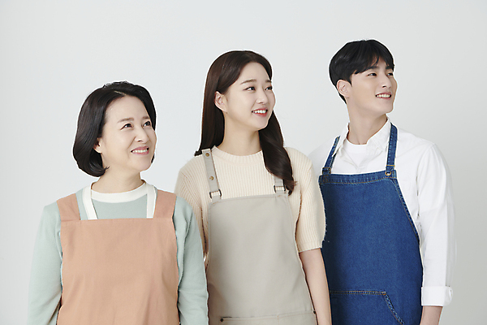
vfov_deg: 19.5
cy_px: 162
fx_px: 947
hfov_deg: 28.8
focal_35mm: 70
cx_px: 244
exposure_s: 1/125
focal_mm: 70
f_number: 11
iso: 100
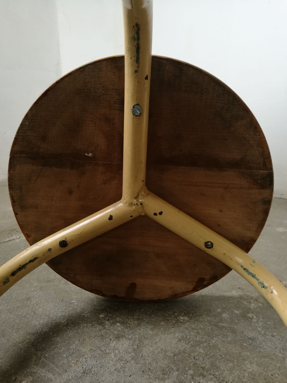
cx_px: 143
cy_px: 198
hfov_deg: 49.8
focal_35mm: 28
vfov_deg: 63.4
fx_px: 309
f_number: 2.2
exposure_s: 1/60
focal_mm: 4.5
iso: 160
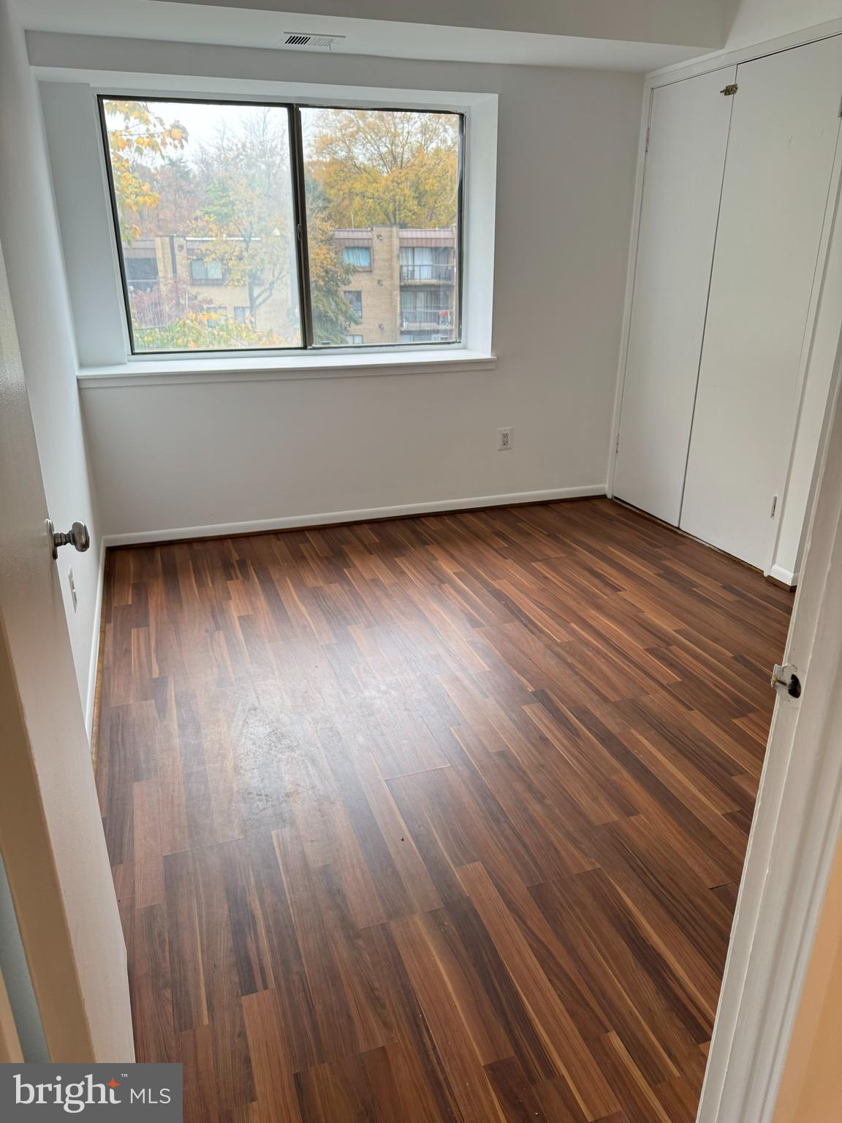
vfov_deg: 71.6
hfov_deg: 56.8
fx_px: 778
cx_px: 421
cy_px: 562
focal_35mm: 24
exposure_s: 1/120
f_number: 1.78
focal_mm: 6.76
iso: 200
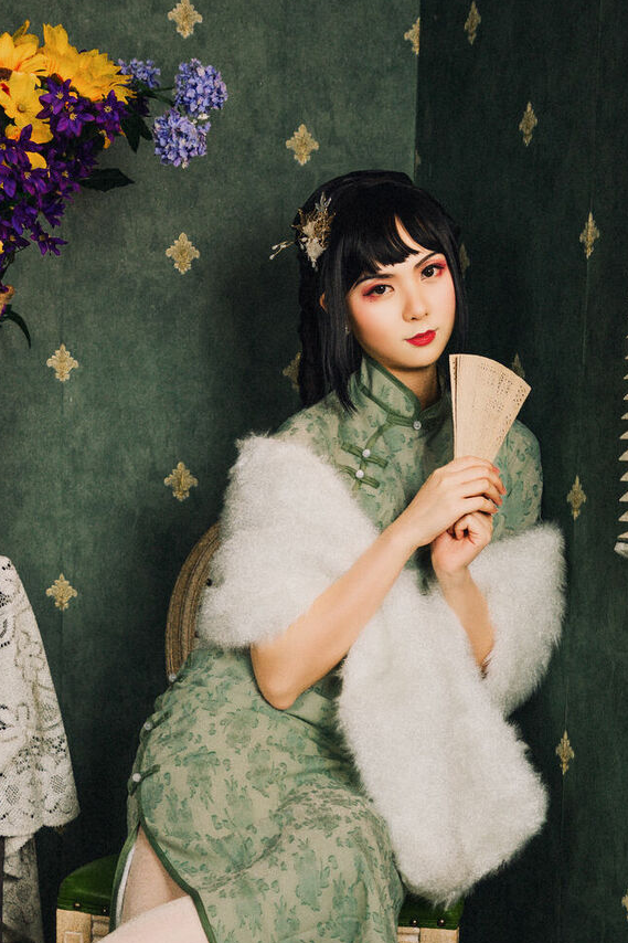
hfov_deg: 16.4
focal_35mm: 83
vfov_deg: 24.3
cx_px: 257
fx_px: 2173
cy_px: 671
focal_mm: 45
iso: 800
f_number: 4
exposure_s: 1/80
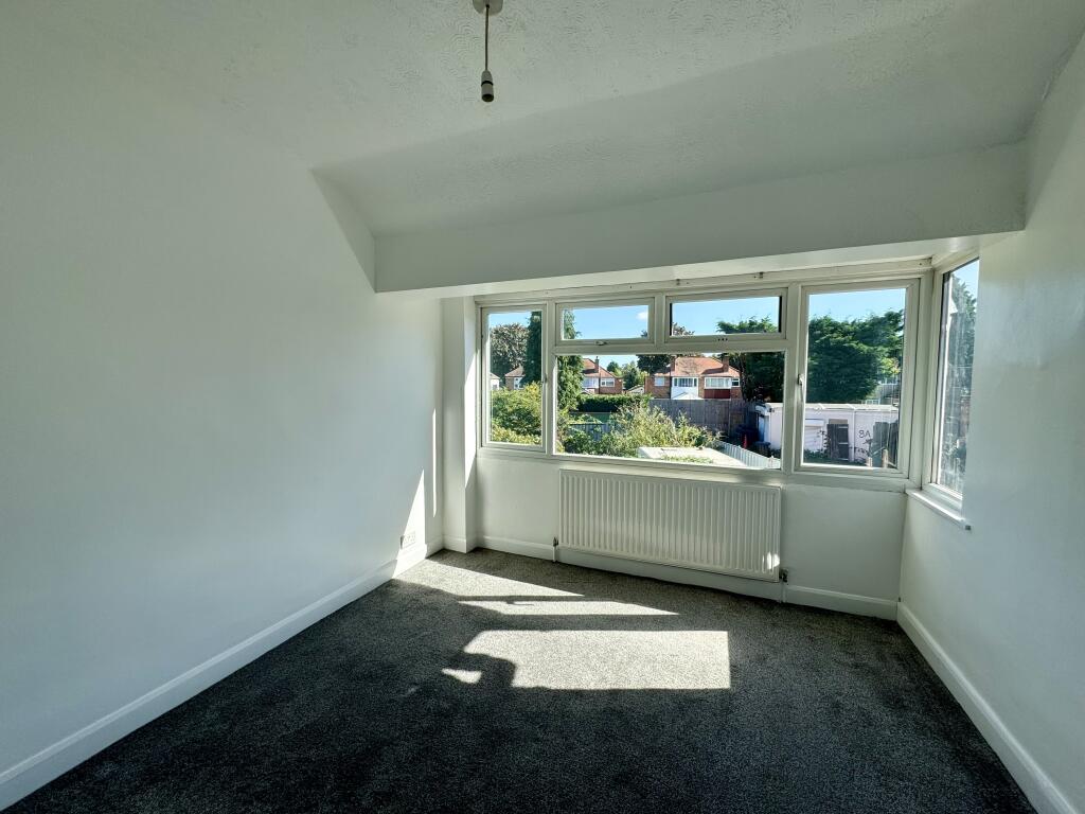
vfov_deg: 85.7
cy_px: 407
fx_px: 439
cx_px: 542
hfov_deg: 102.1
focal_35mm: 14
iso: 40
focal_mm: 2.22
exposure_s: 1/522
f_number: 2.2
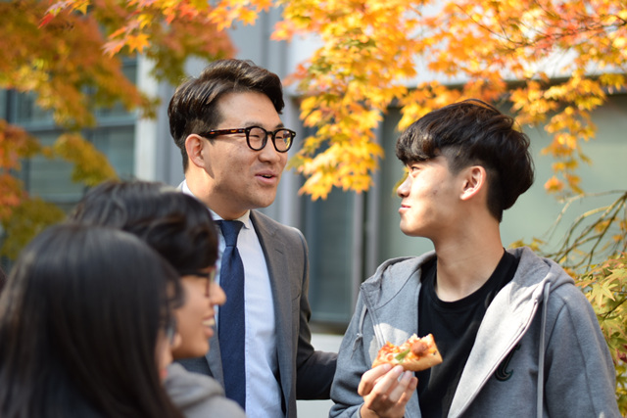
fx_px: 1306
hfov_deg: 27.0
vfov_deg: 18.2
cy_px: 209
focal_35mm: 75
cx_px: 314
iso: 100
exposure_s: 1/400
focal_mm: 50
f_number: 1.8
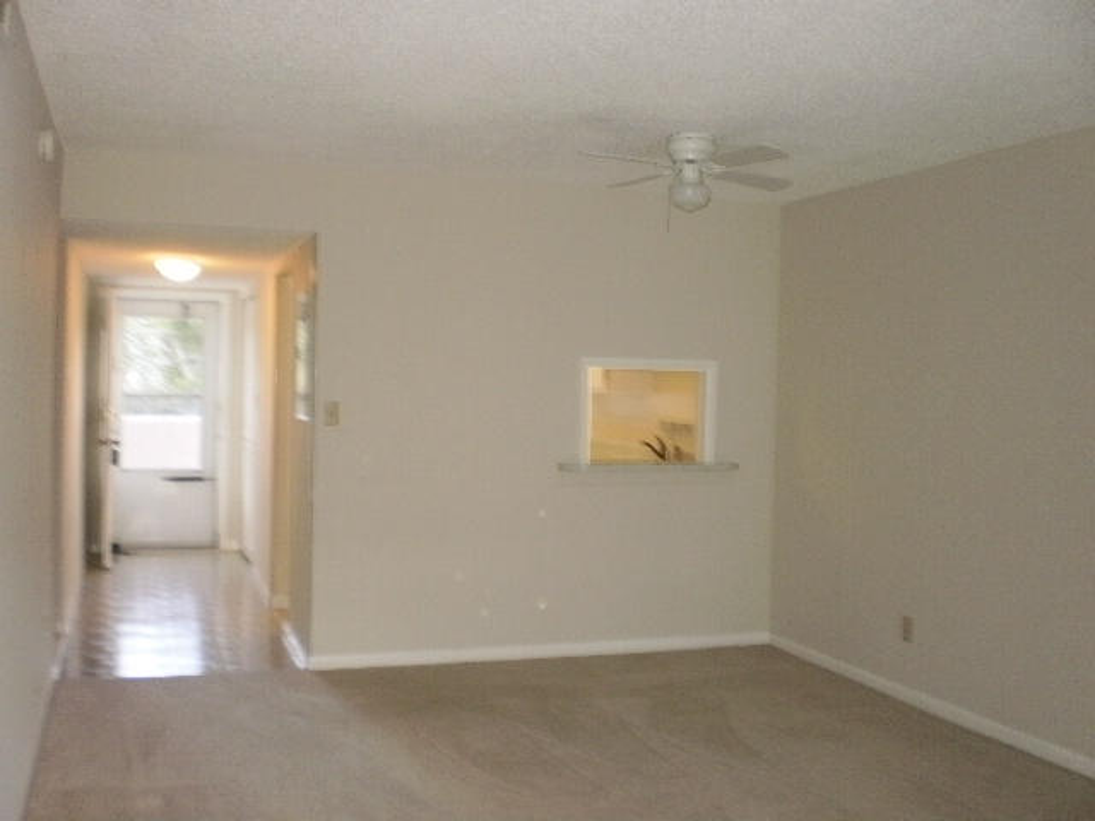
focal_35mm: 38
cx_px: 548
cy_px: 410
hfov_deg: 49.0
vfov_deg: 37.7
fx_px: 1202
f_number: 3.1
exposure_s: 1/30
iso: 160
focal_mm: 6.3
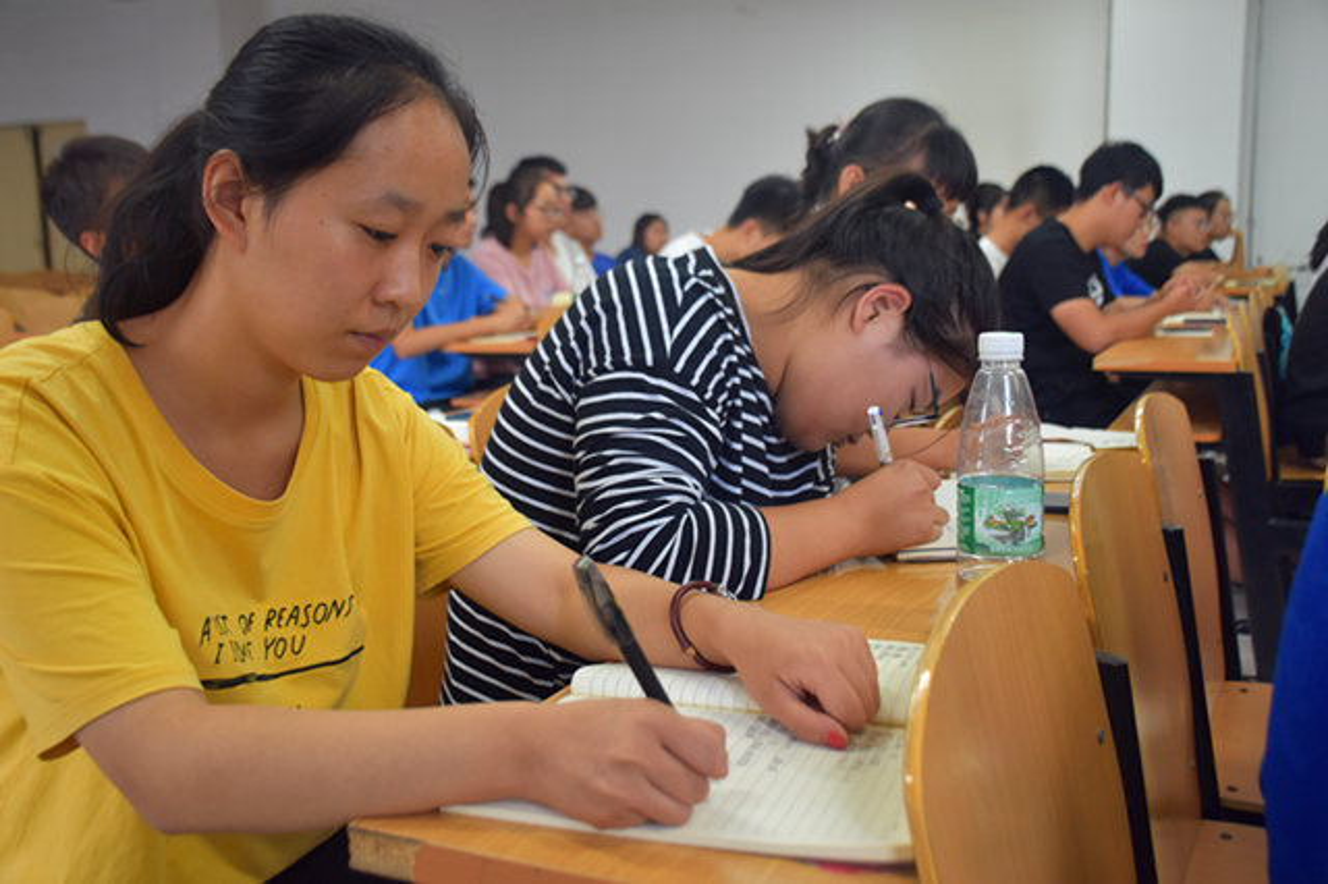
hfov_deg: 53.2
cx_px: 664
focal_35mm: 36
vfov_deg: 36.8
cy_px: 442
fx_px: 1327
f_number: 3.8
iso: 800
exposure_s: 1/60
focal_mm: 24
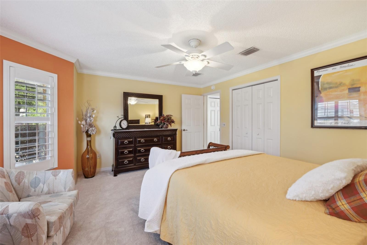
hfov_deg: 104.3
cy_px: 122
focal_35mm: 14
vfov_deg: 81.2
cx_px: 184
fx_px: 143
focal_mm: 14
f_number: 8
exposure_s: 1/5
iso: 400
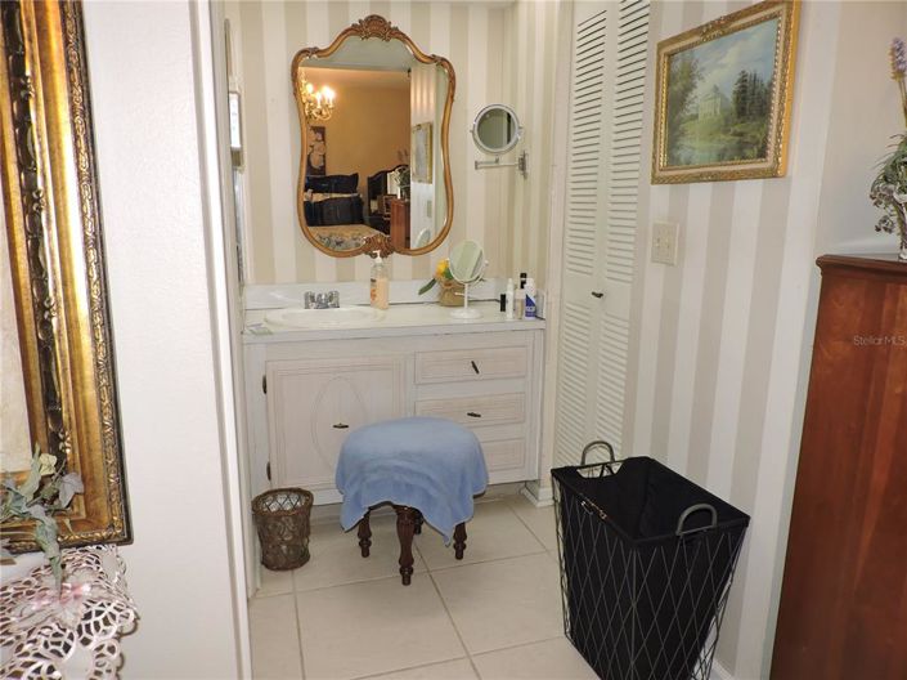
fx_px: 629
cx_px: 454
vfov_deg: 56.8
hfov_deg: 71.6
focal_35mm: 24
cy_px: 340
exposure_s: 1/30
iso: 200
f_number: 3
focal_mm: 4.3
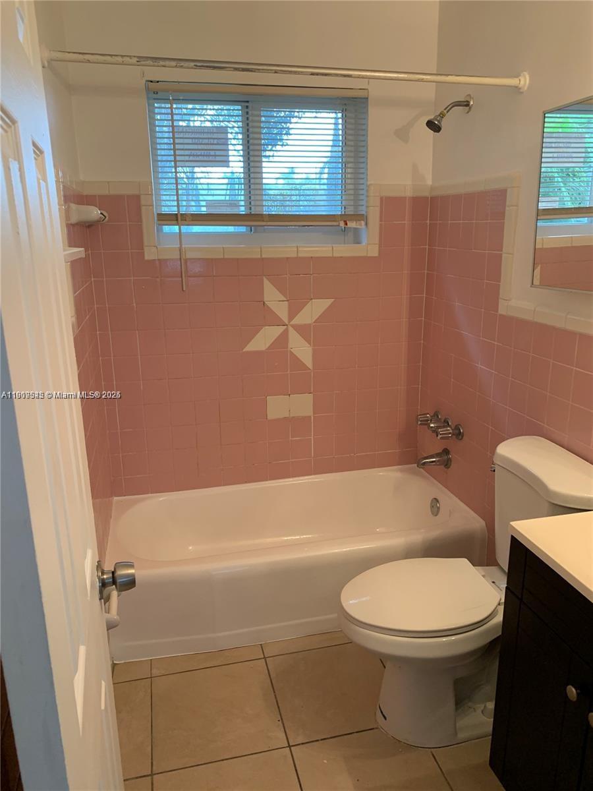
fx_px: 594
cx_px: 296
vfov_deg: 67.3
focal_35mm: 26
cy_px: 396
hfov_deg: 53.1
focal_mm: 4.25
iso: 125
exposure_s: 1/60
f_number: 1.8
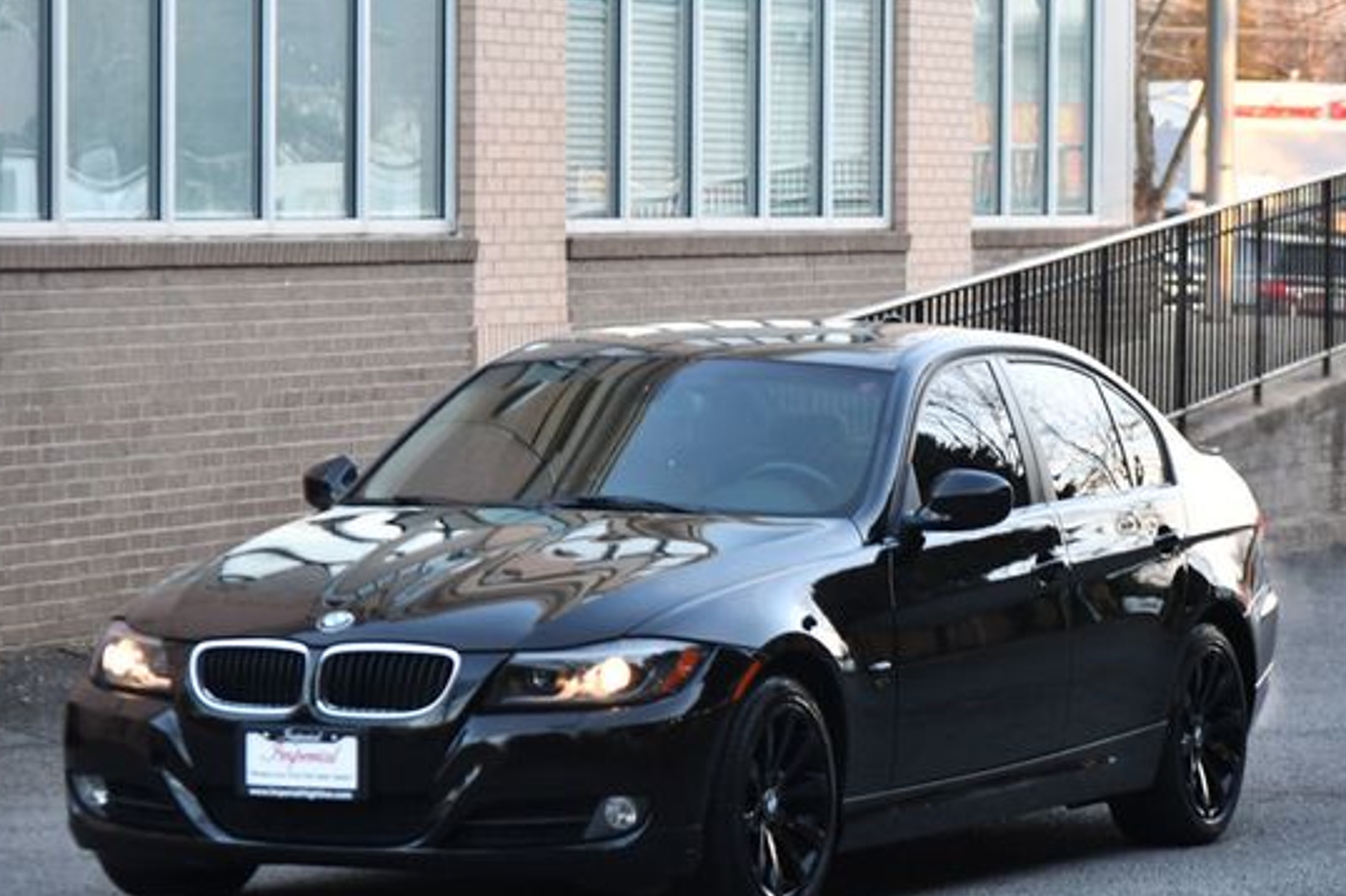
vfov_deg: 9.1
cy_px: 476
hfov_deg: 13.6
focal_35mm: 151
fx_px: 5642
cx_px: 645
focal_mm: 85
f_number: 4.8
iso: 900
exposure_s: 1/125
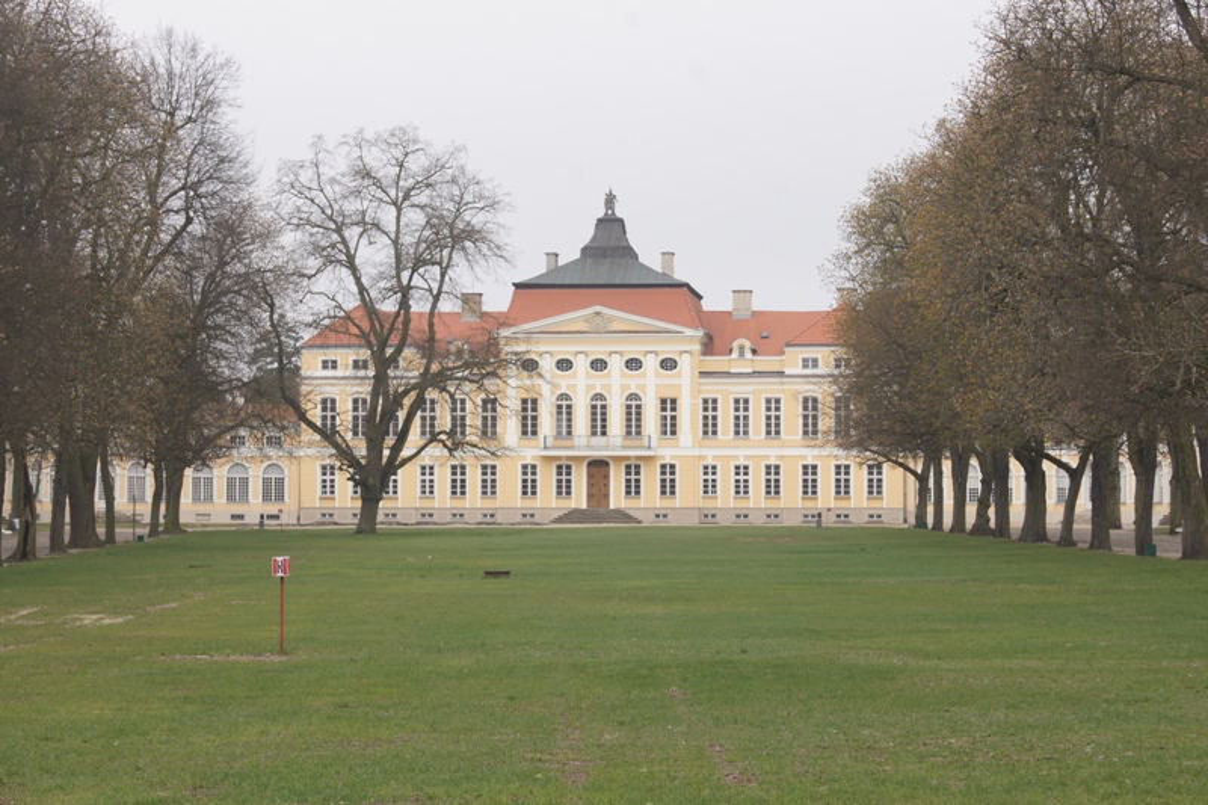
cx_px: 604
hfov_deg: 24.6
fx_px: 2768
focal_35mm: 82
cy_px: 402
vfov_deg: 16.5
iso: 200
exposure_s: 1/125
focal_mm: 55
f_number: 13
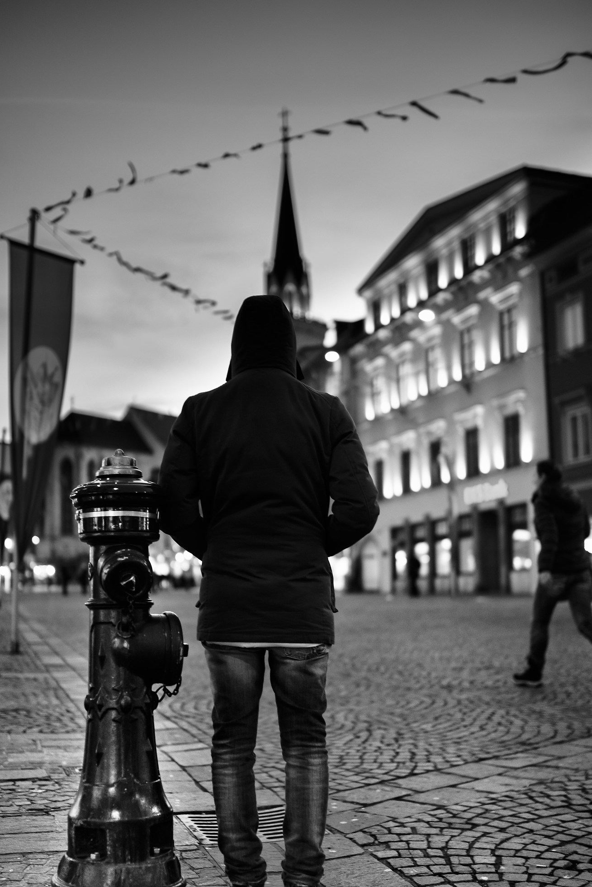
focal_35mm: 43
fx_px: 1059
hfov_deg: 31.2
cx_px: 283
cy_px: 529
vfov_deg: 45.2
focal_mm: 35
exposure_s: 1/125
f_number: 1.4
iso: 1250
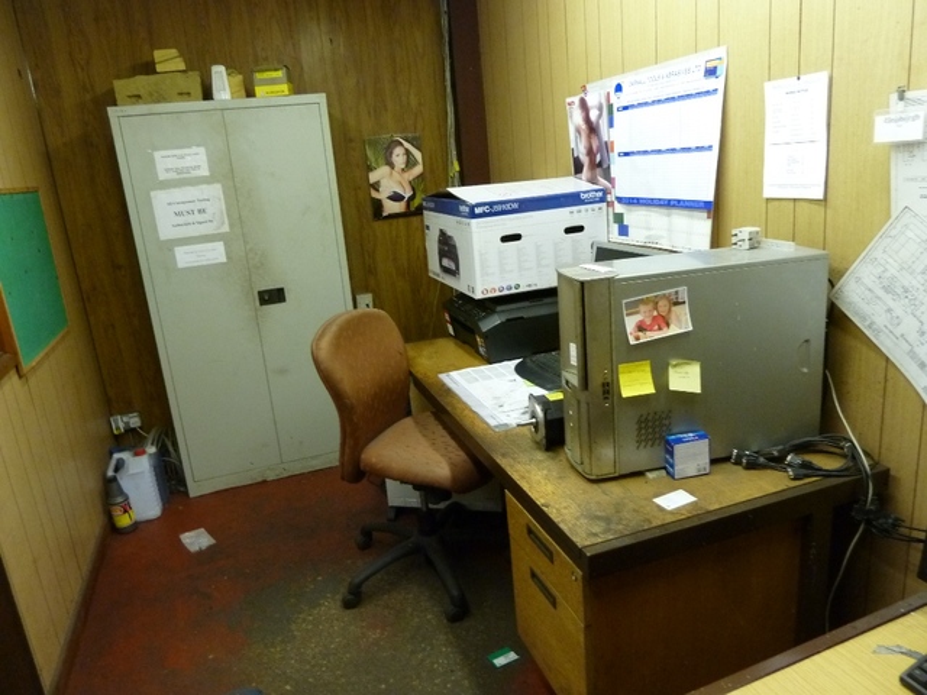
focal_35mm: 25
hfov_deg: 69.4
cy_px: 348
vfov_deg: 54.9
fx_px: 669
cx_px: 464
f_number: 3.3
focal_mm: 4.1
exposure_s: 1/30
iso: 320
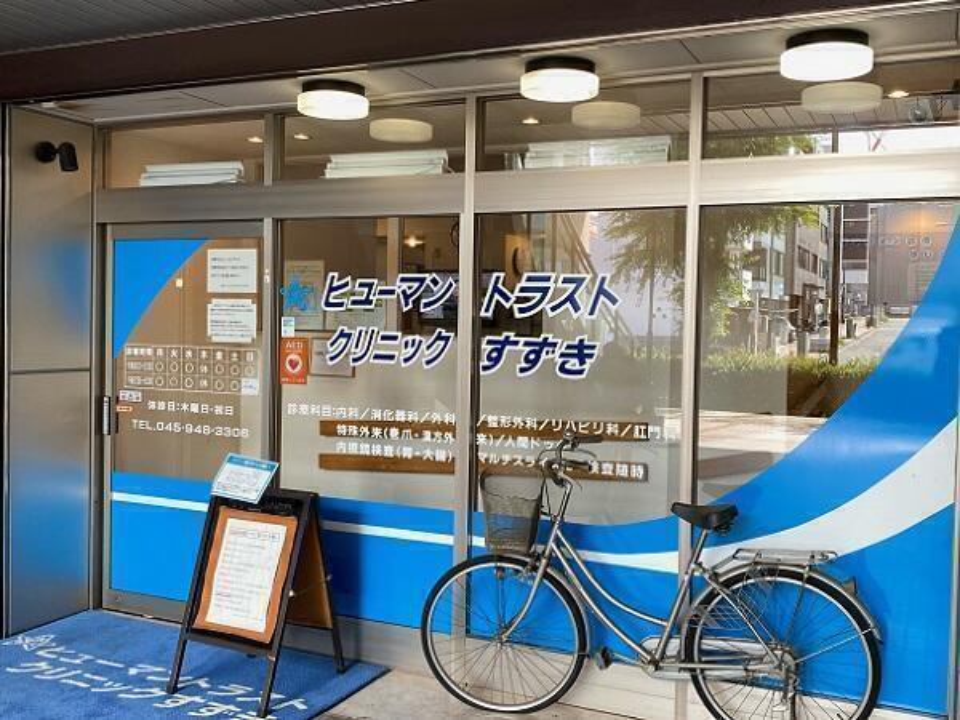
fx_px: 721
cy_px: 360
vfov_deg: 53.1
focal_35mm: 26
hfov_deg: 67.3
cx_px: 480
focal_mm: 4.25
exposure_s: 1/100
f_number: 1.8
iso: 40
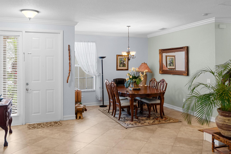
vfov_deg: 43.6
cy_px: 77
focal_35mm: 30
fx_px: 192
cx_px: 116
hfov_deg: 61.9
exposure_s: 1/1.25
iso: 100
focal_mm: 20
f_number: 8
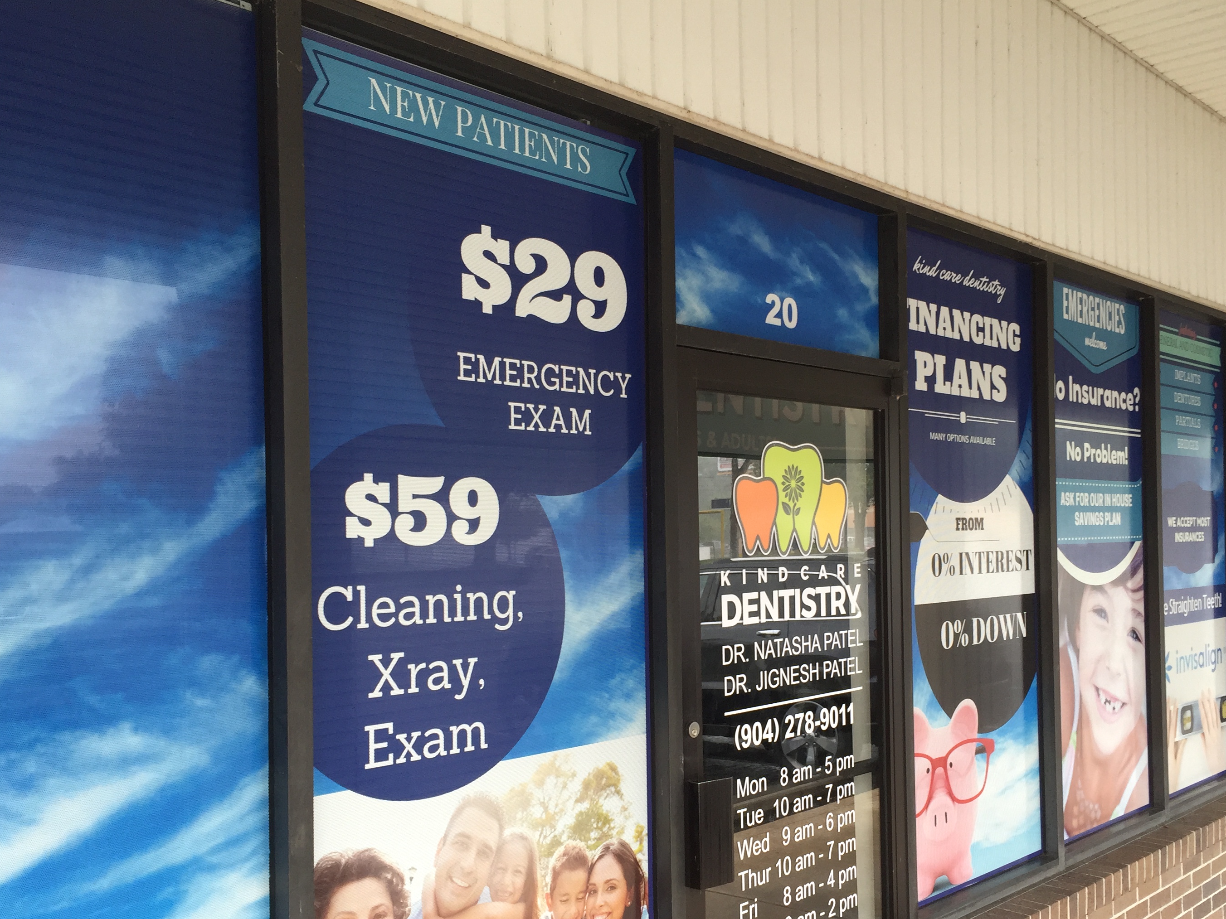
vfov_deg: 40.6
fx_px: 1240
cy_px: 541
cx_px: 690
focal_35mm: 35
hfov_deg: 52.5
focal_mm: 4.15
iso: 50
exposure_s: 1/120
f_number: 2.2
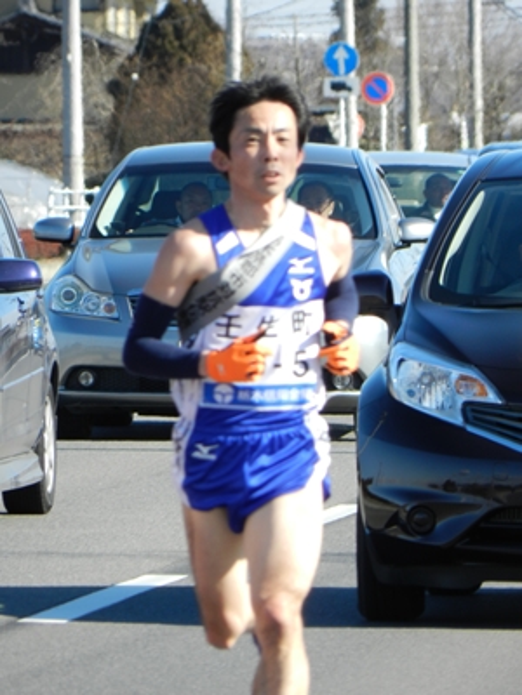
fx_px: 14718
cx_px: 261
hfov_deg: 2.0
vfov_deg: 2.7
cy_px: 348
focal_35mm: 732
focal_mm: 130.2
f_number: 5.7
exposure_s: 1/320
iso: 160
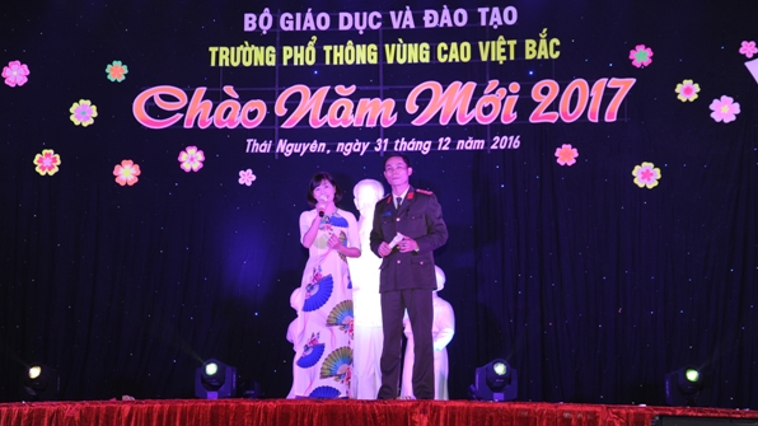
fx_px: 1527
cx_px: 378
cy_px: 198
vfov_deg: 15.9
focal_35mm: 76
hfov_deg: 27.9
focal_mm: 72
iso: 640
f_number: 6.3
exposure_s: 1/60
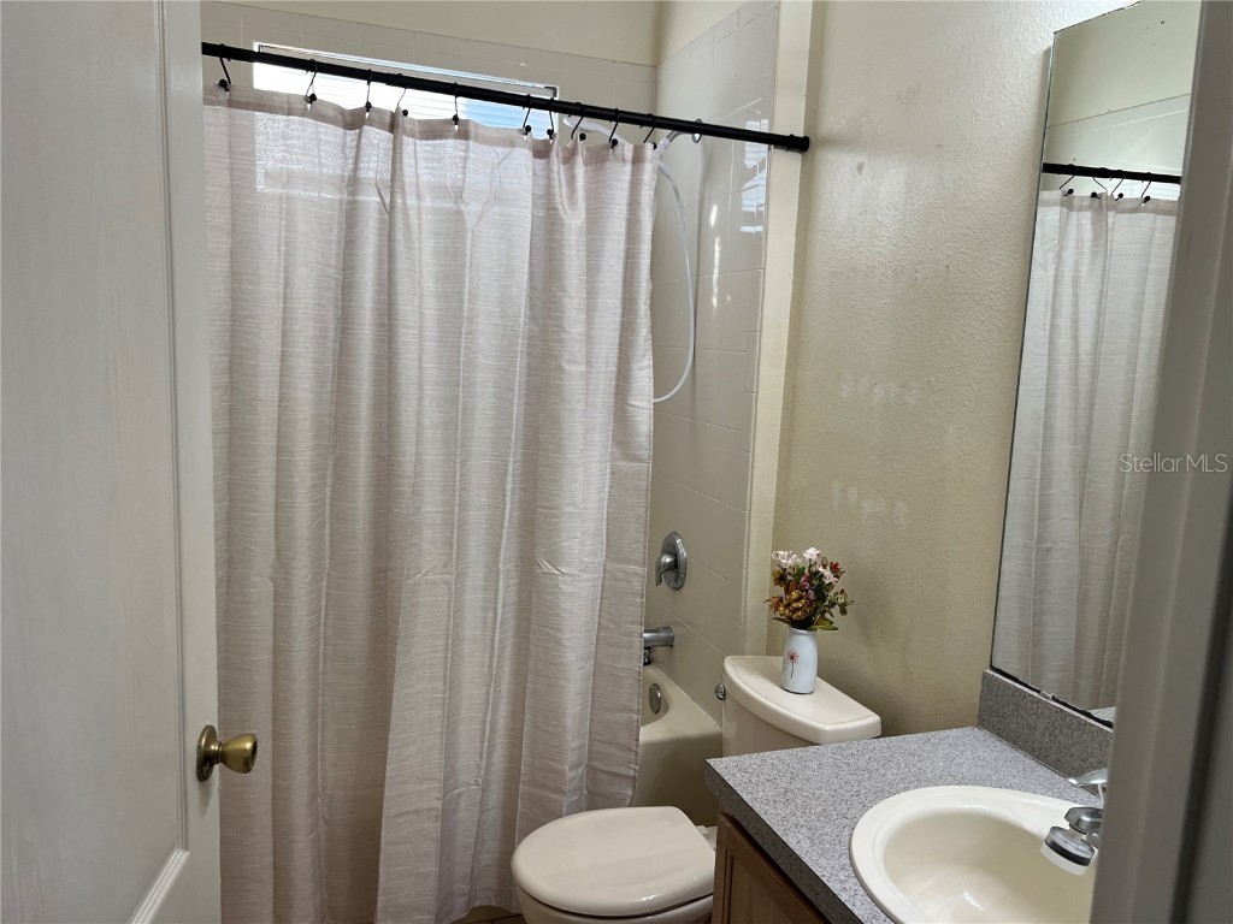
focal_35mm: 26
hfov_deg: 67.3
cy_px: 462
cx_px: 616
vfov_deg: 53.1
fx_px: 926
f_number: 1.5
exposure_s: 1/120
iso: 100
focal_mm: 5.7
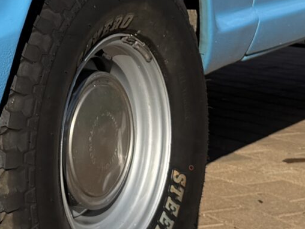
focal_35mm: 121
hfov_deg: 15.4
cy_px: -134
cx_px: -112
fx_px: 1066
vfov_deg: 11.6
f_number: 1.78
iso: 80
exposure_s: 1/6173
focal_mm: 6.76
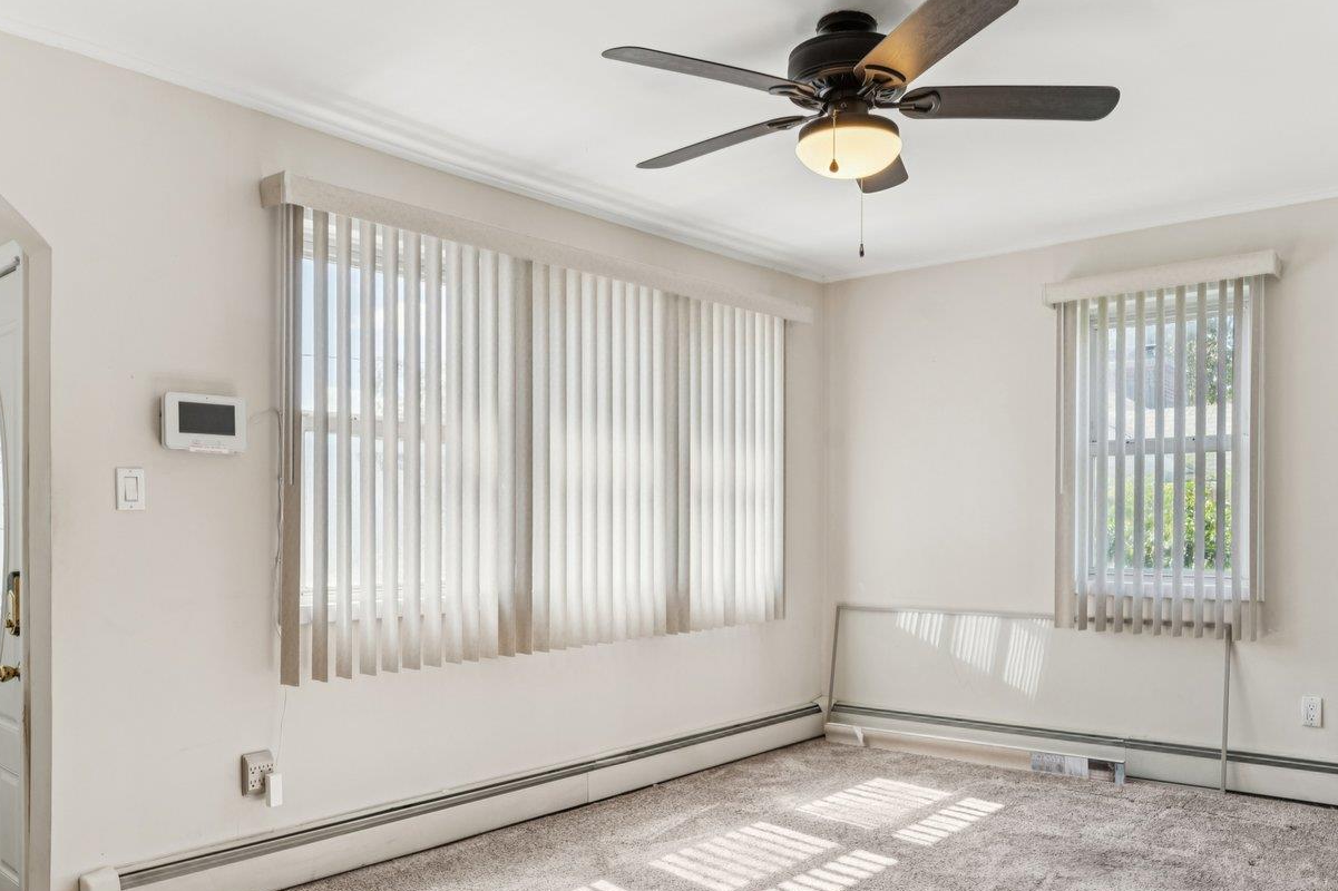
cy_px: 507
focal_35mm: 29
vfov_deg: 44.8
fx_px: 1077
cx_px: 759
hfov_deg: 63.4
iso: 160
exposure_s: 1/60
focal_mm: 17
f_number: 8
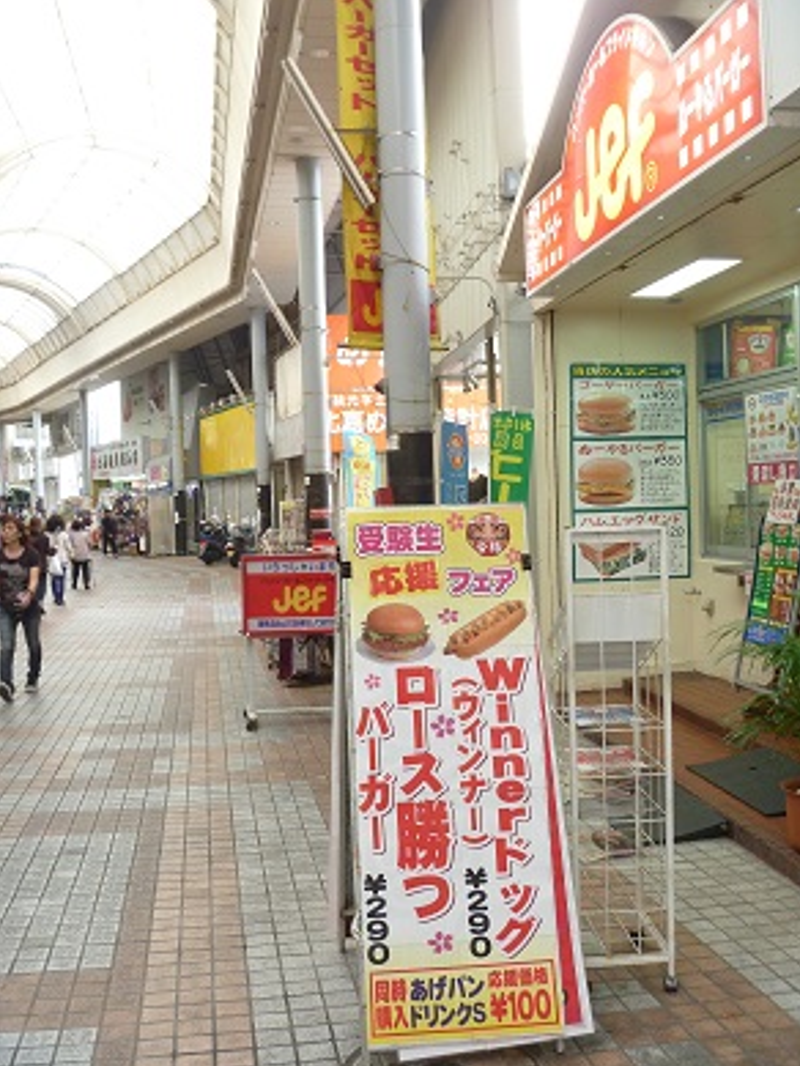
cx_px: 408
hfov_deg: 39.7
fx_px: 1109
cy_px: 545
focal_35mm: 36
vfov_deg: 51.3
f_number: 3.5
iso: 160
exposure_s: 1/30
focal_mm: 6.3
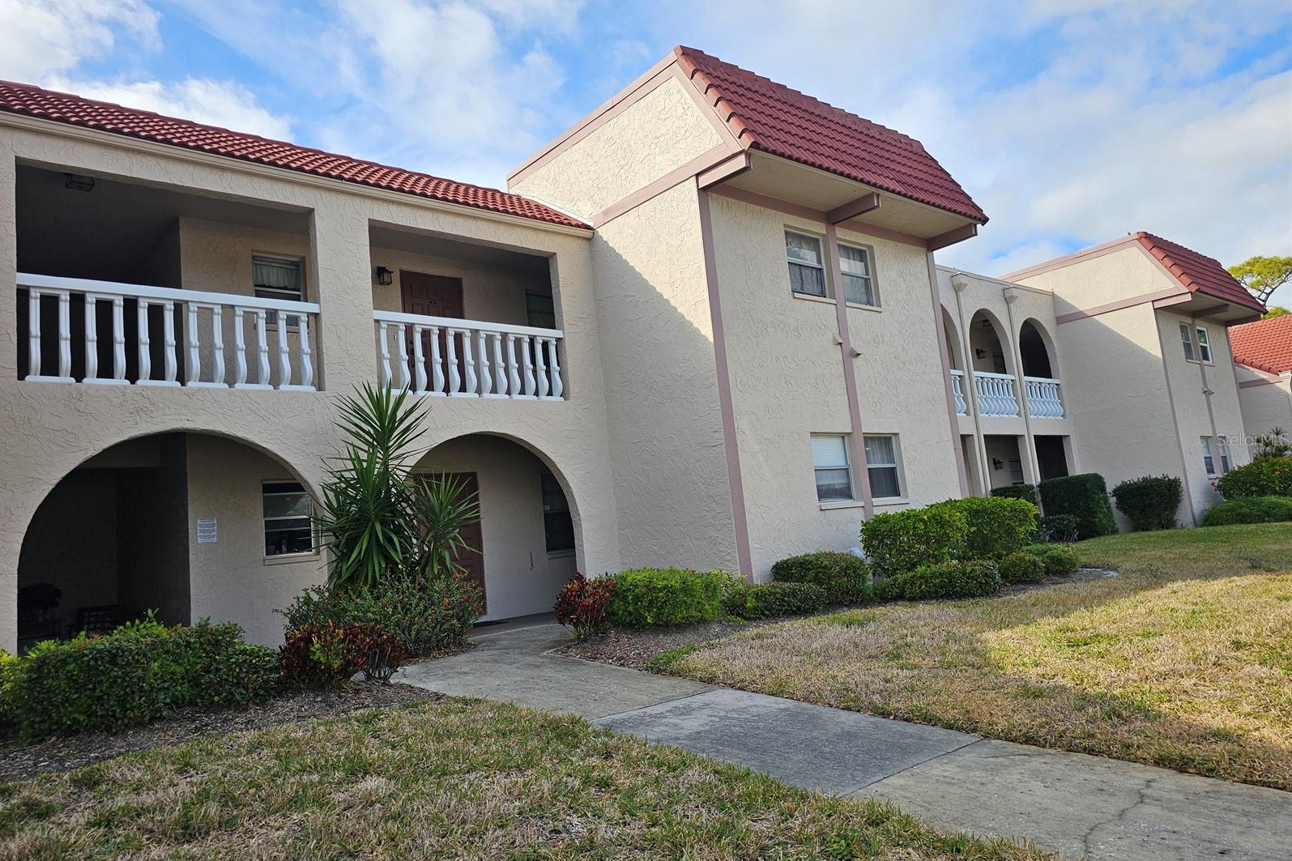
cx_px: 645
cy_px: 439
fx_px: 861
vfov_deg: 53.1
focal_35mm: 24
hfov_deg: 73.7
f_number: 1.7
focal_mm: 6.3
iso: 10
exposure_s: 1/539
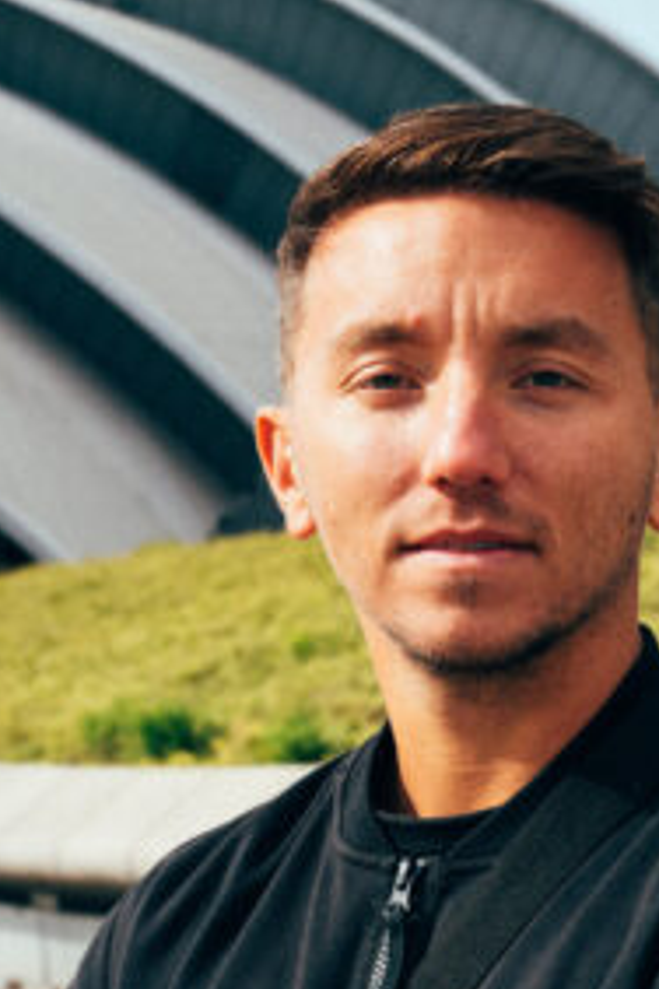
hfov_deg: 7.7
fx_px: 4897
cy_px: 754
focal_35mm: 178
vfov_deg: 11.5
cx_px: 468
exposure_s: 1/320
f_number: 8
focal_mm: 49.1
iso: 160
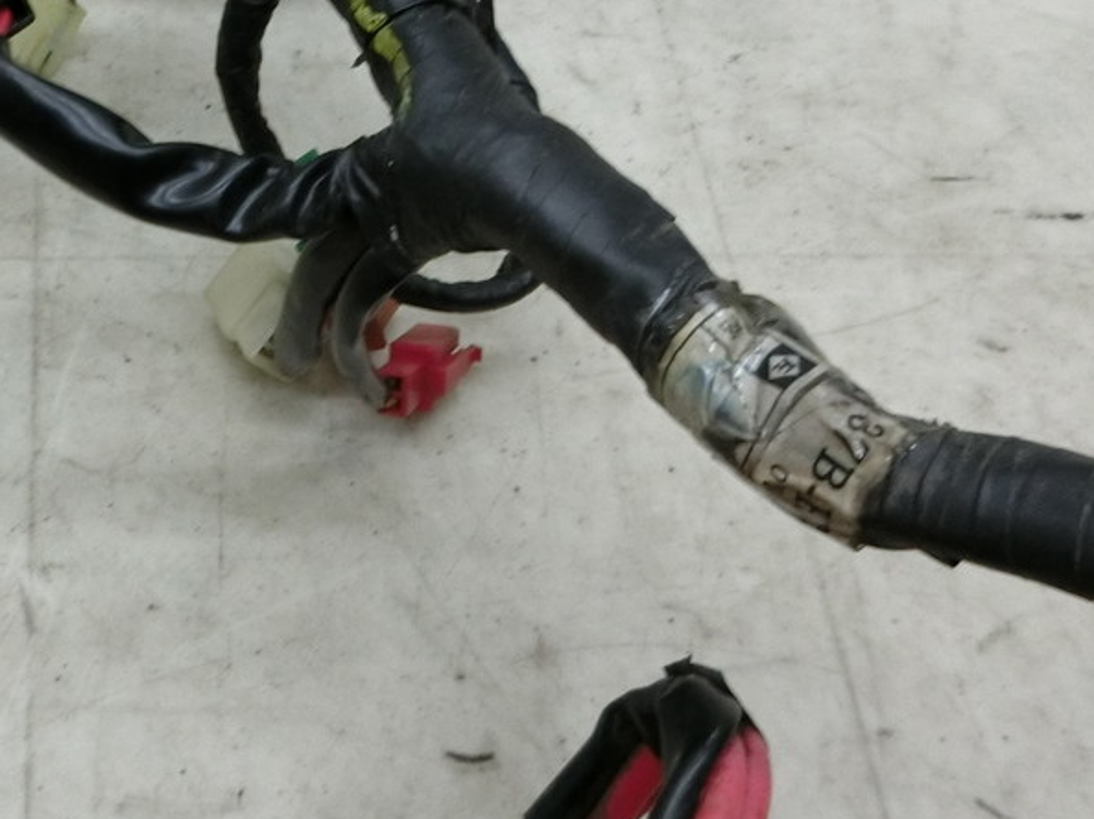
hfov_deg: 35.0
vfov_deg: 27.0
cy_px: 341
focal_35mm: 54
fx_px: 1706
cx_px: 321
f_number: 3.5
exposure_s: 1/100
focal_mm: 4.5
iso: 400
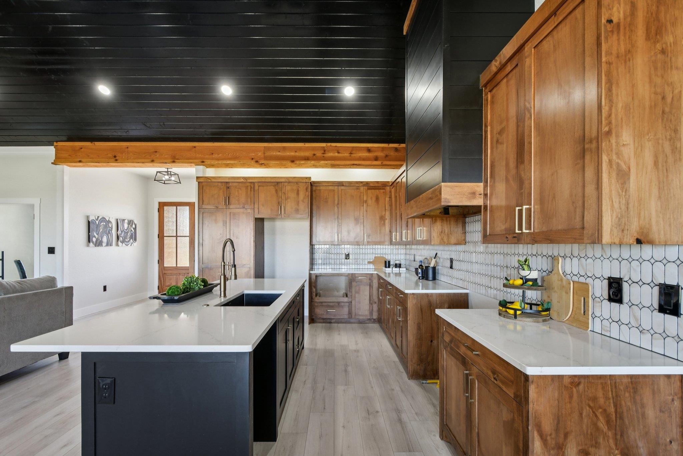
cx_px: 342
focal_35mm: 15
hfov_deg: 100.4
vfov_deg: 77.3
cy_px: 228
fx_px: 285
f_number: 8
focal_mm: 10
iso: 400
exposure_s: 1/25
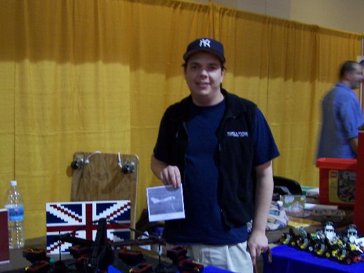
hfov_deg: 36.1
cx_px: 163
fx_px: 557
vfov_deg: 27.3
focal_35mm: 53
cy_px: 185
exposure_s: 1/8
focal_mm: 6.3
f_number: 2.8
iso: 140
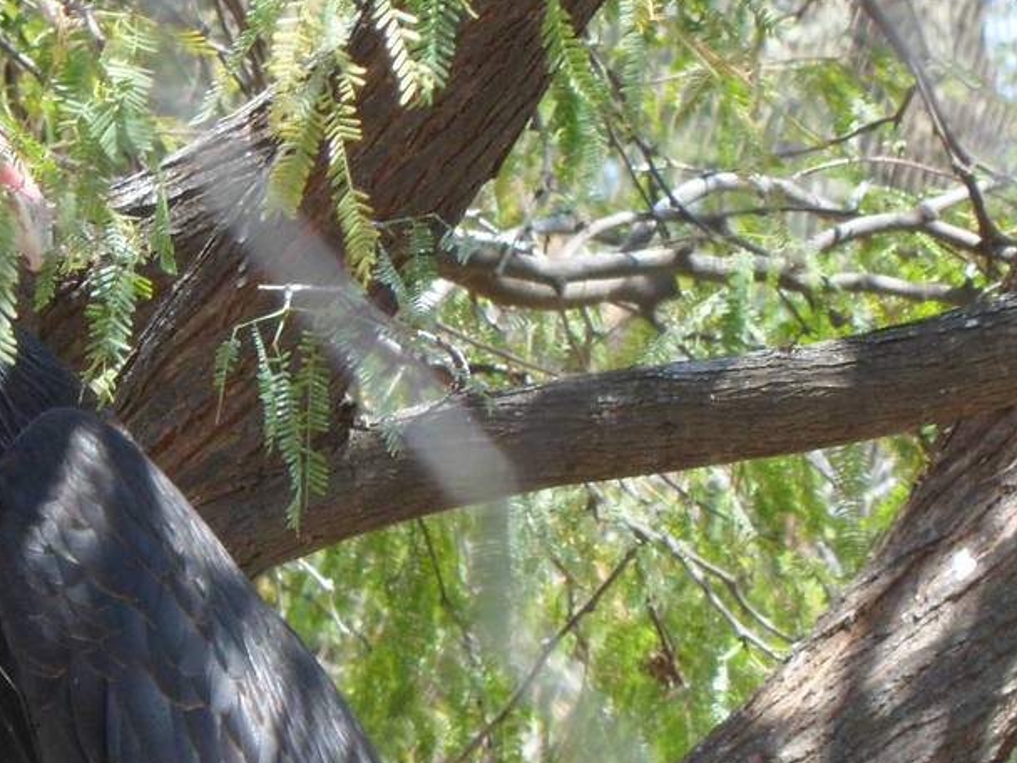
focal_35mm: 711
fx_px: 20889
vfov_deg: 2.1
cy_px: 678
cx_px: 42
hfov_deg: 2.8
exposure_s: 1/90
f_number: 5.9
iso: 80
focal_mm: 46.8
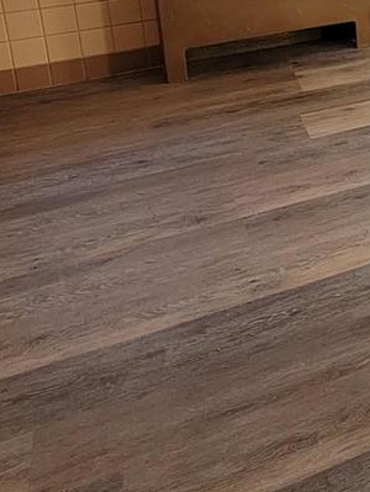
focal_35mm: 50
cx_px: 564
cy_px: -32
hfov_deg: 23.2
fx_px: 711
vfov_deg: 33.8
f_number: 2.2
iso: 80
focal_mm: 2.2
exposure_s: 1/60
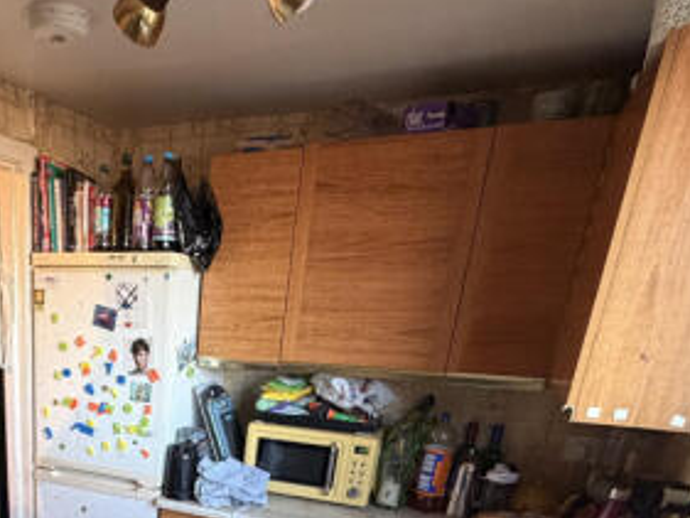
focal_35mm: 29
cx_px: 122
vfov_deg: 41.5
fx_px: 578
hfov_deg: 56.4
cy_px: 527
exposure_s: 1/60
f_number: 2.2
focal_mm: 2.22
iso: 400
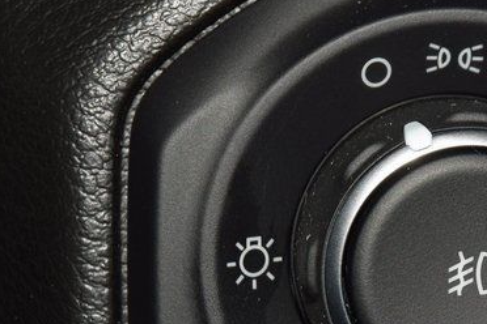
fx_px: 3909
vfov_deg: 4.8
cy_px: 231
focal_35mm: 289
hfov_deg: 7.1
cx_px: 634
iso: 100
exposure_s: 1/125
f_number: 8
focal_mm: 70
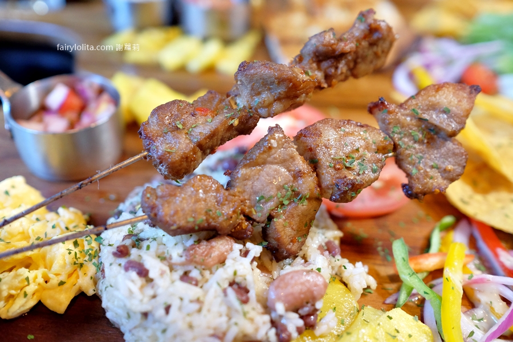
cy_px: 171
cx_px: 256
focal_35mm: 35
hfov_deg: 54.4
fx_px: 499
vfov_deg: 37.9
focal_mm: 23
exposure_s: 1/90
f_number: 2.5
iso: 2000
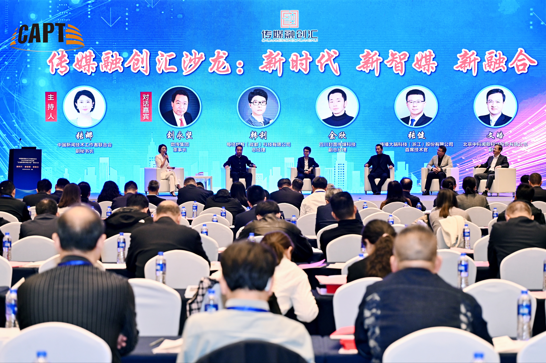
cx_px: 273
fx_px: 1031
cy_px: 182
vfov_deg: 20.0
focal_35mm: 68
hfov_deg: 29.7
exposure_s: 1/160
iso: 1250
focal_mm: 68
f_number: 4
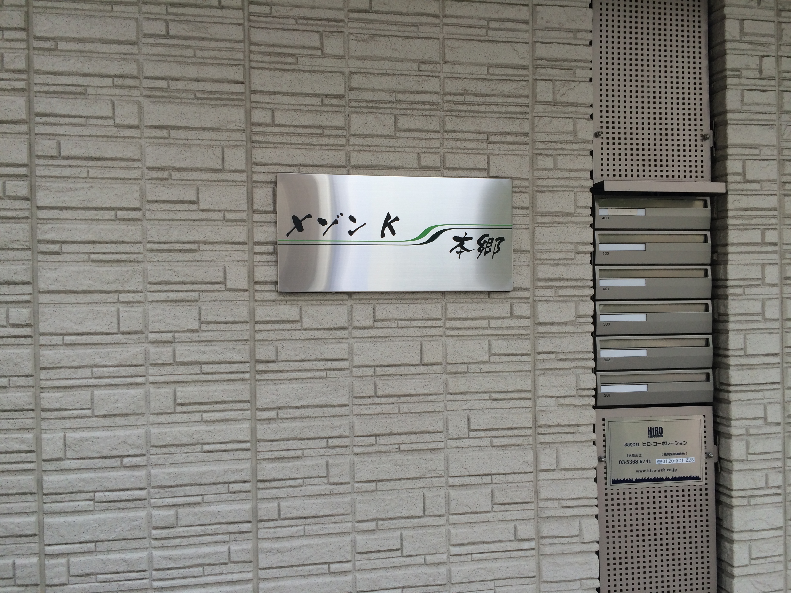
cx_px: 396
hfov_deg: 60.0
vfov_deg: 46.8
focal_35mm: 30
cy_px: 296
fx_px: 686
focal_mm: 4.12
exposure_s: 1/398
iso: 32
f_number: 2.2
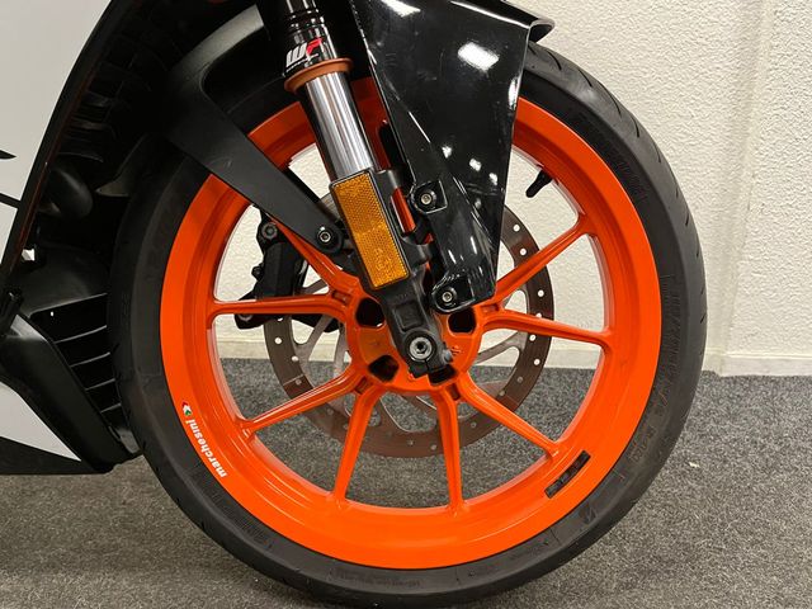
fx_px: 610
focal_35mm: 26
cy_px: 304
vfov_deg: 53.1
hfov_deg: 67.3
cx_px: 406
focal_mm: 5.1
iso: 320
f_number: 1.6
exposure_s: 1/50
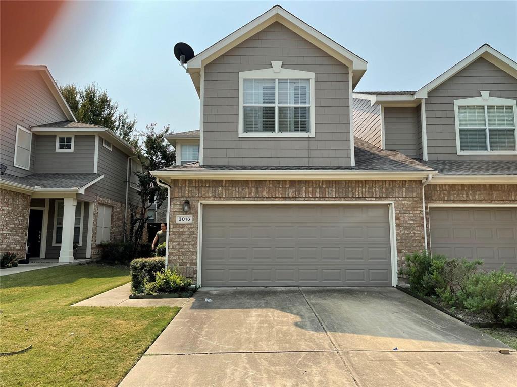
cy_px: 194
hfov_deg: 67.3
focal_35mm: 26
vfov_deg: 53.1
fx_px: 388
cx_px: 258
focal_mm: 4.2
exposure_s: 1/3300
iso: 32
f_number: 1.6
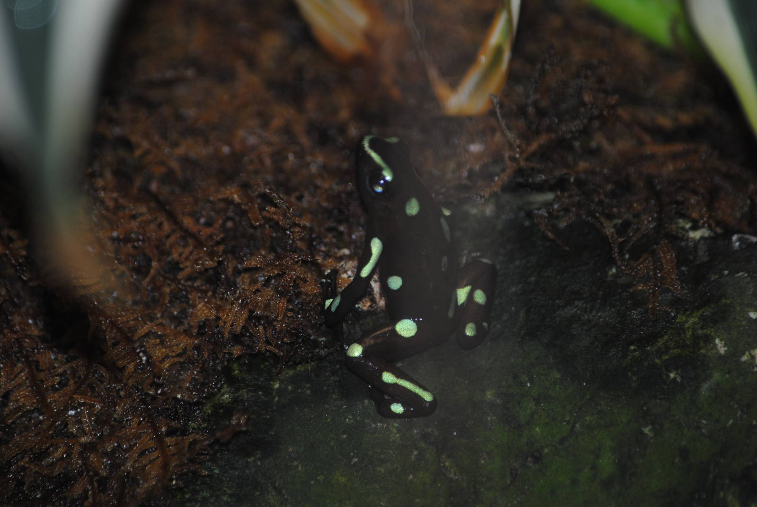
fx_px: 9474
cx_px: 378
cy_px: 254
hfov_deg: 4.6
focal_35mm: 450
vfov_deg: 3.1
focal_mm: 300
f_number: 5.6
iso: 200
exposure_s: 1/60
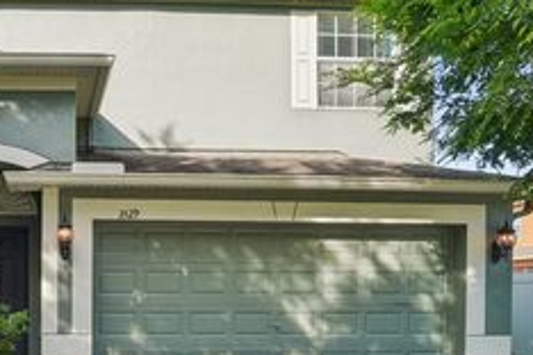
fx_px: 474
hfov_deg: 51.2
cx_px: 43
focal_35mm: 32
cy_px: 217
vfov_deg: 40.9
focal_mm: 10
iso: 100
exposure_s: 1/45
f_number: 8
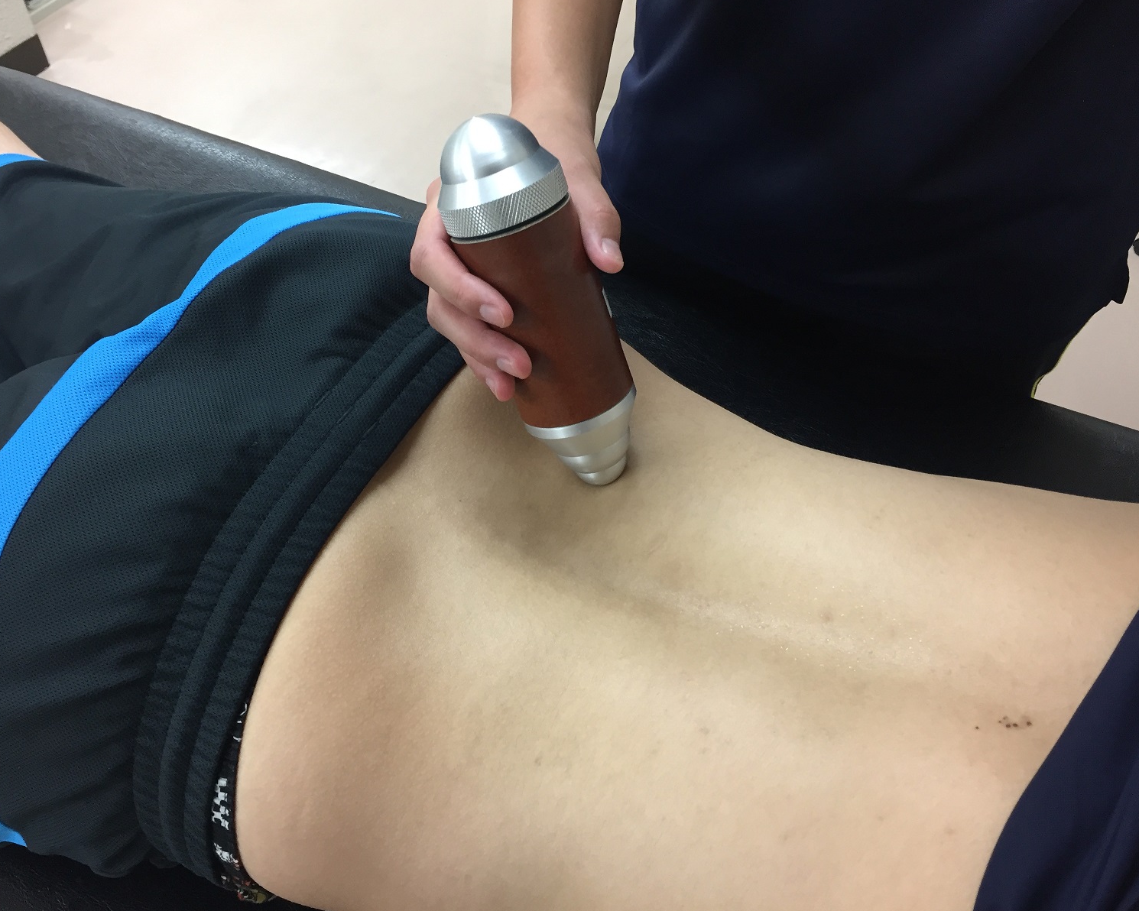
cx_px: 539
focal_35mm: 31
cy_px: 449
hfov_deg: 57.1
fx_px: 1045
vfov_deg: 47.1
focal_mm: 4.15
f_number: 2.2
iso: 80
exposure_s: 1/30
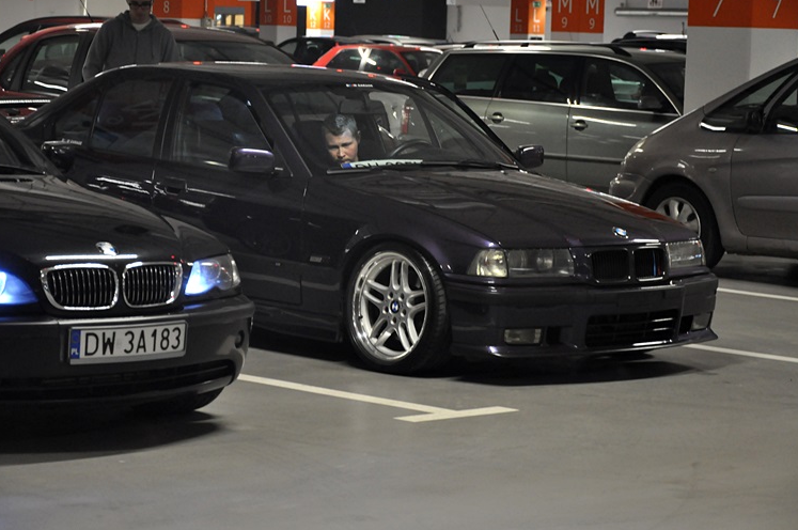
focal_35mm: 121
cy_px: 251
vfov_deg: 11.3
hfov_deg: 17.0
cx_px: 398
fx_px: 2668
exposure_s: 1/30
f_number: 5.3
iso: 1600
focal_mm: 75
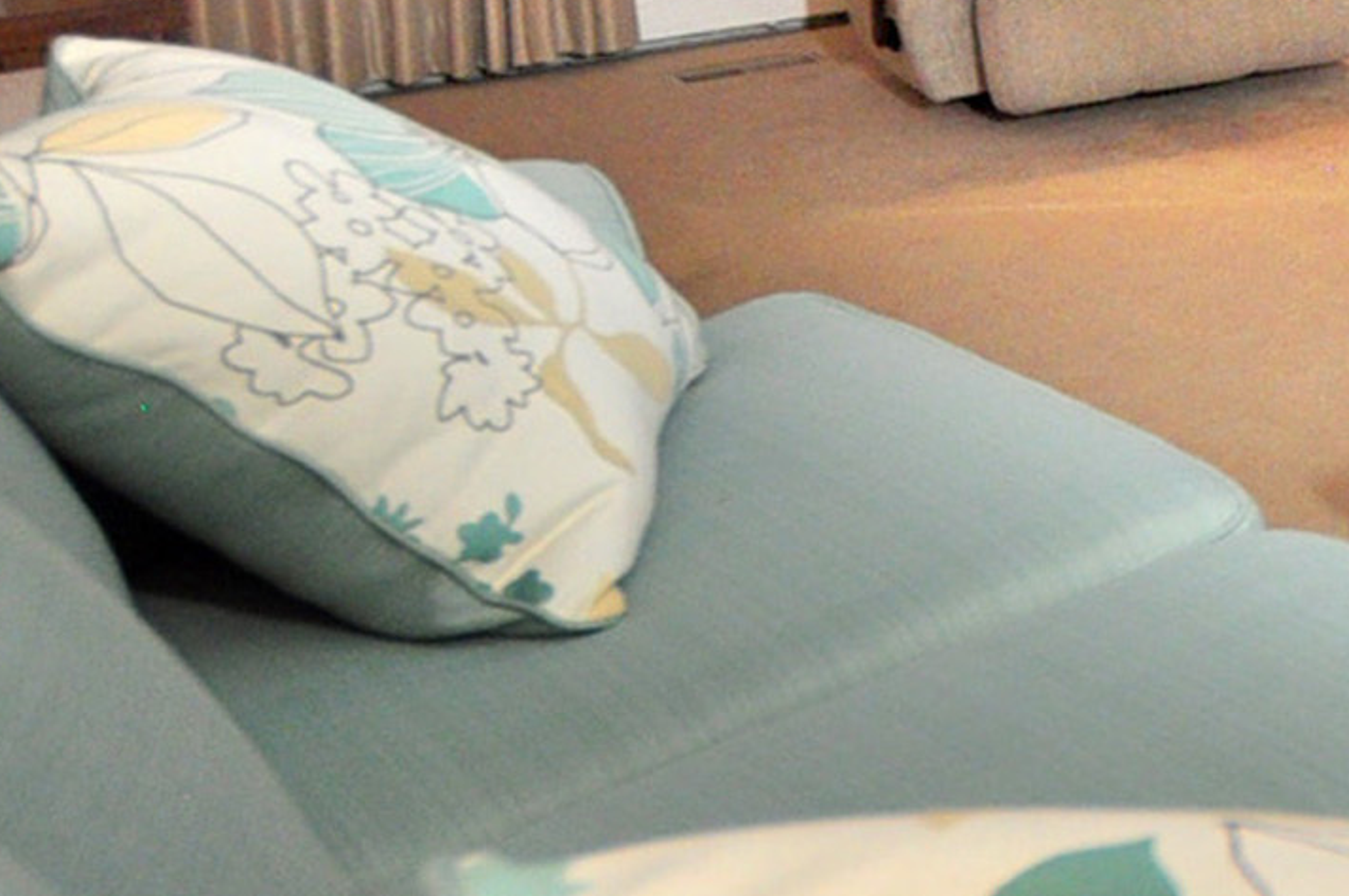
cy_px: -174
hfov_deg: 24.2
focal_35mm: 61
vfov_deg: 20.8
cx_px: 2125
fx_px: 2284
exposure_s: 1/100
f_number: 3.5
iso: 800
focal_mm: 10
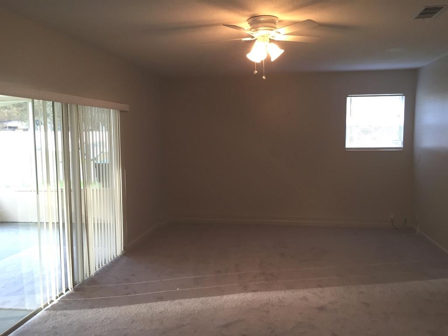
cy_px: 168
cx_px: 224
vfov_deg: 48.2
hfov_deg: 61.7
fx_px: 375
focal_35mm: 29
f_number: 2.2
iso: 64
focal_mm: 4.15
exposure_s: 1/30
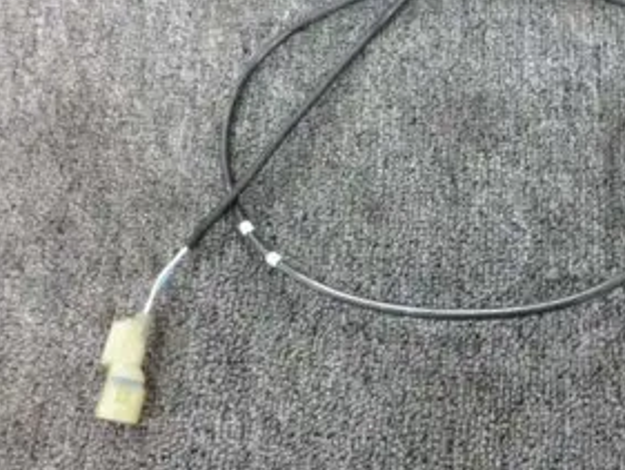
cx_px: 469
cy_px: 196
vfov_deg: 35.1
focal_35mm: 41
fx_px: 741
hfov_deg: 44.2
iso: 800
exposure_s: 1/15
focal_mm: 4.3
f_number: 2.5
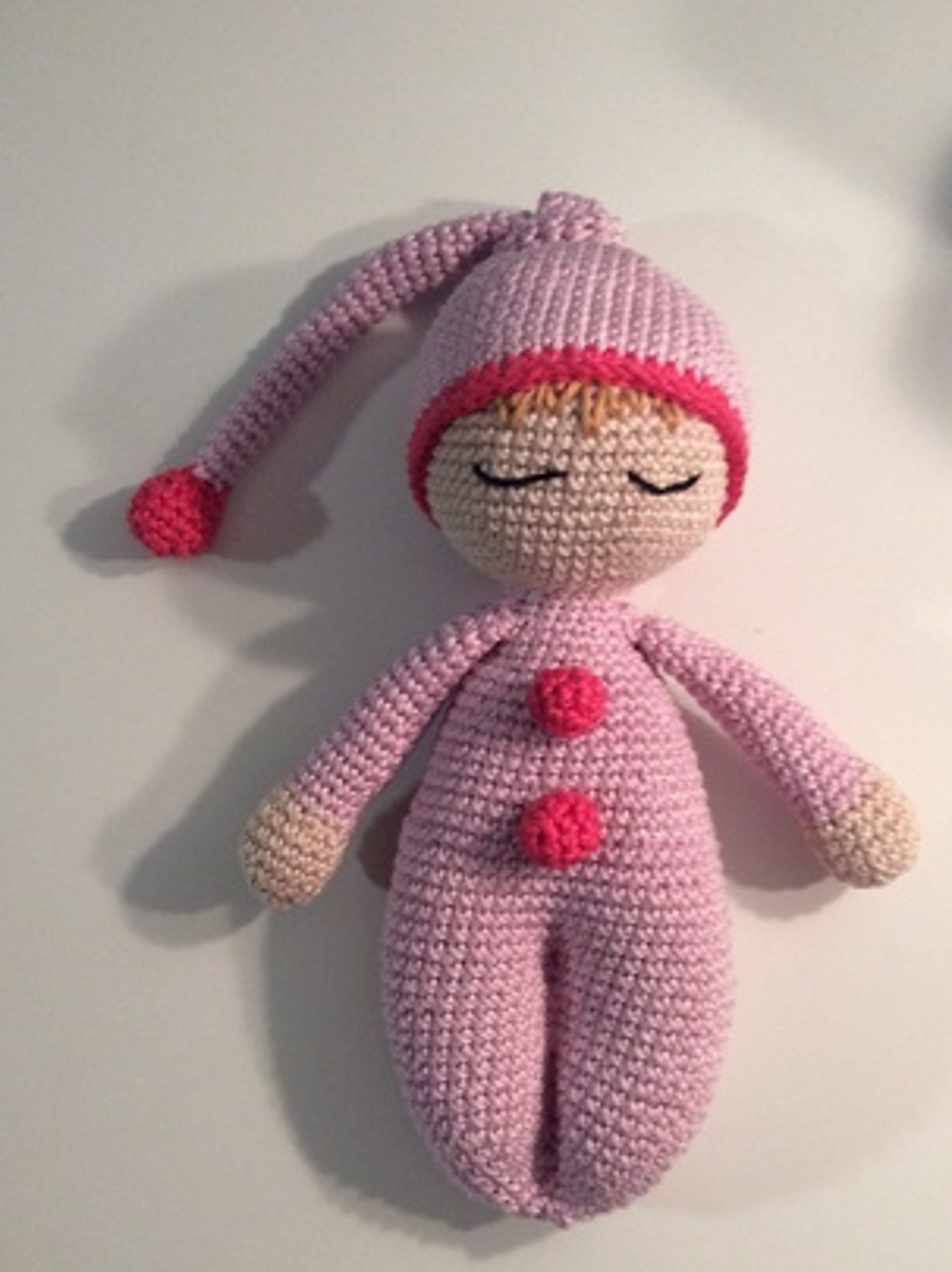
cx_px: 531
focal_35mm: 37
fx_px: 1359
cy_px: 707
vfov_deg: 50.1
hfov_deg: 38.6
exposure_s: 1/25
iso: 125
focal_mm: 3.3
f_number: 2.4
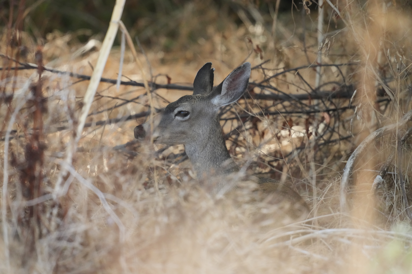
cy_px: 137
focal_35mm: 600
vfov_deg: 2.3
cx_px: 206
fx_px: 6866
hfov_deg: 3.4
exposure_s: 1/3200
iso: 6400
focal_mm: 600
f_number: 5.6
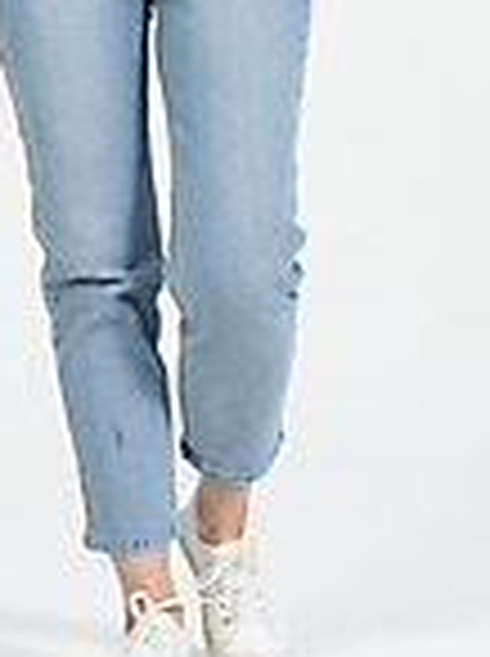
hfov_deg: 5.6
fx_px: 4997
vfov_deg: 7.5
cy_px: -108
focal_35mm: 264
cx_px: 155
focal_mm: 100
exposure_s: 1/125
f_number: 16
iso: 100
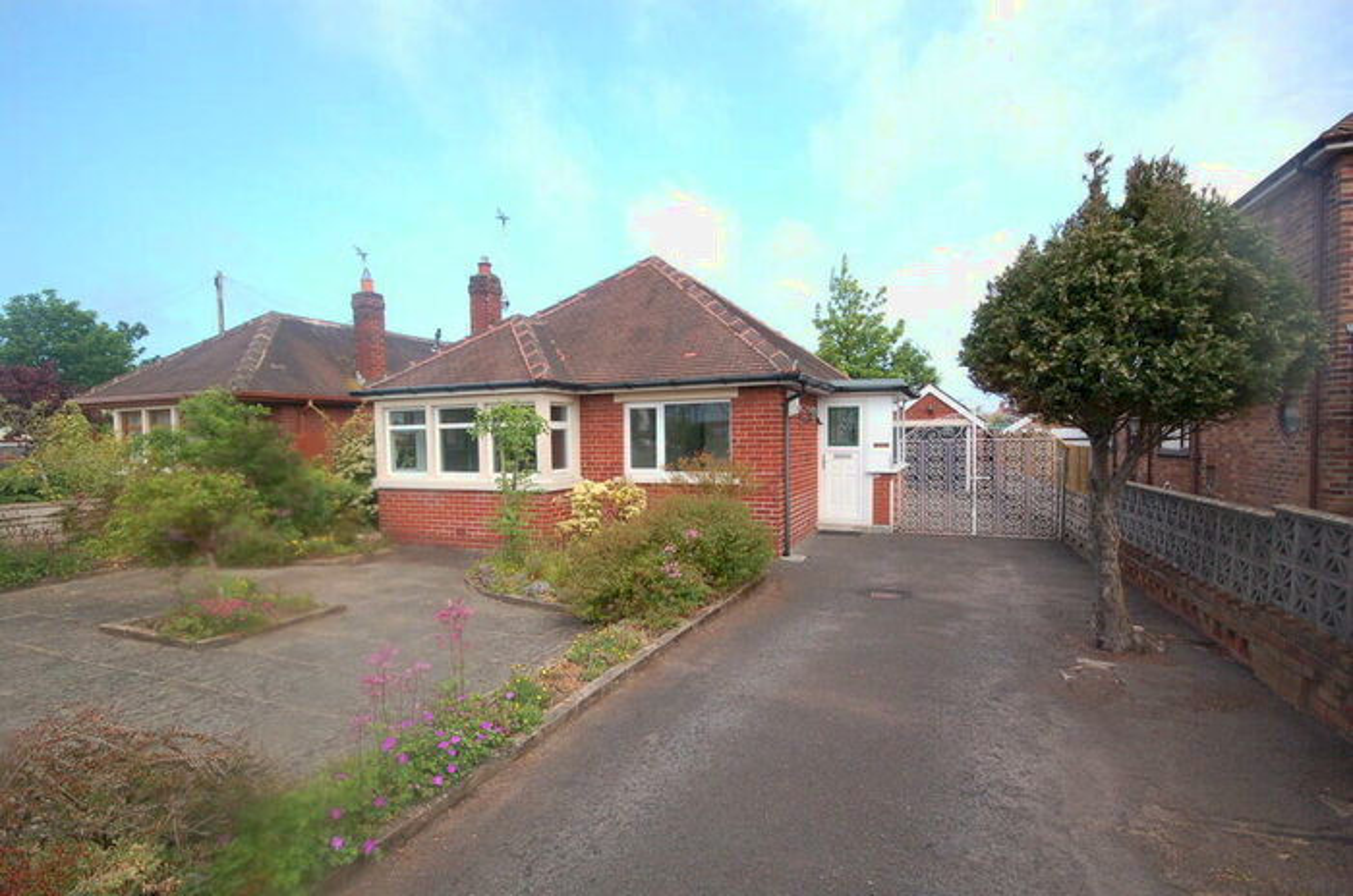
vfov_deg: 67.2
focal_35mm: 18
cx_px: 676
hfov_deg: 90.1
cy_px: 448
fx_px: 675
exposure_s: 1/400
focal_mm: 12
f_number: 10
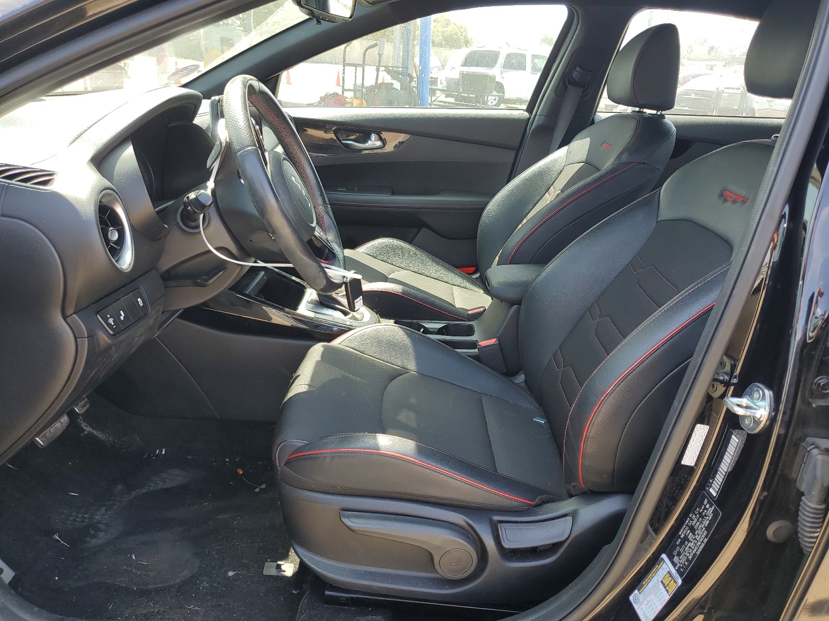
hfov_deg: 67.3
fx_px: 623
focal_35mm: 26
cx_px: 414
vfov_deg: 53.1
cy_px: 310
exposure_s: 1/278
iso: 50
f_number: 1.5
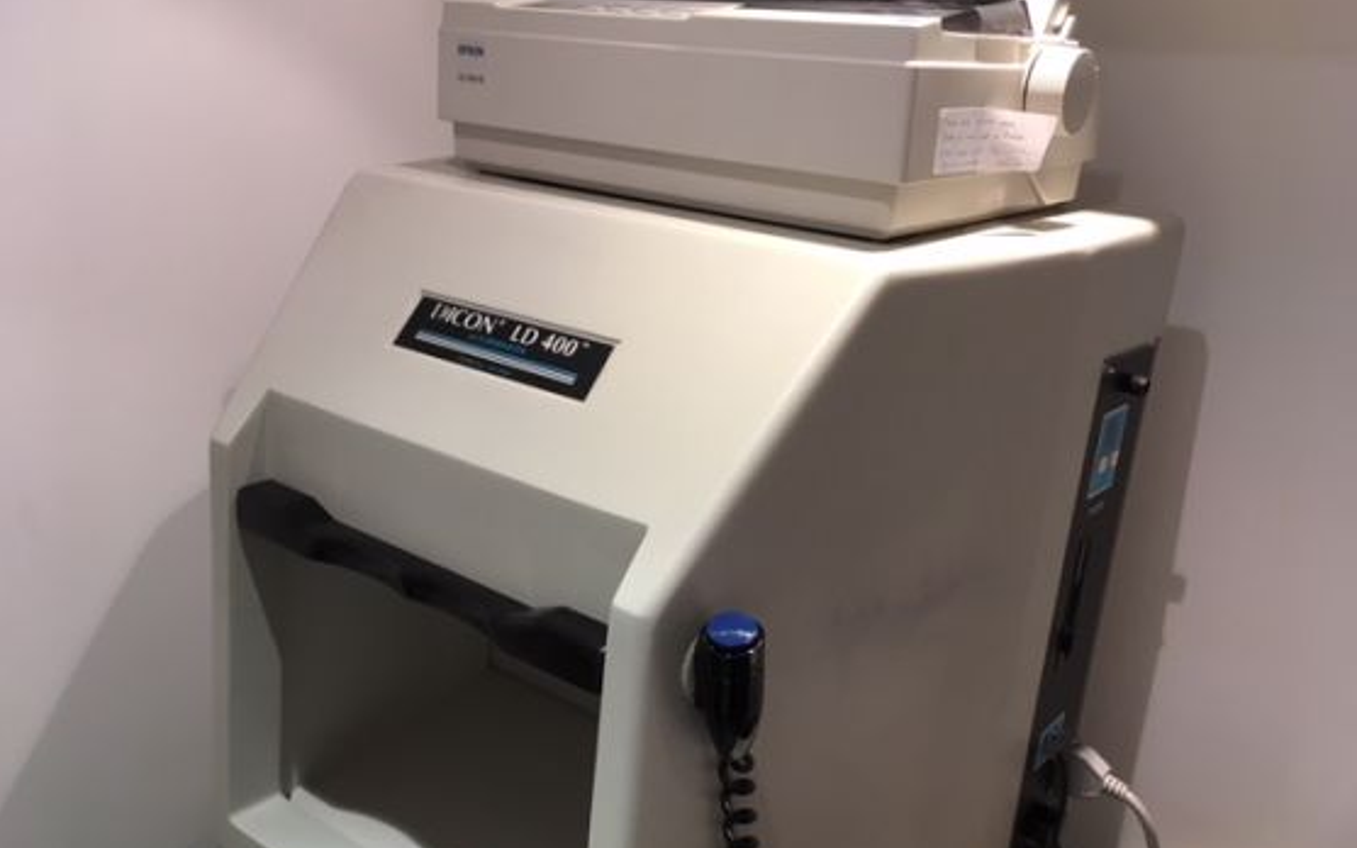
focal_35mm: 31
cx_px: 677
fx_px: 1146
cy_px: 418
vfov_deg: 40.6
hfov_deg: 61.2
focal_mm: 4.15
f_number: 2.2
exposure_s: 1/33
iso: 64
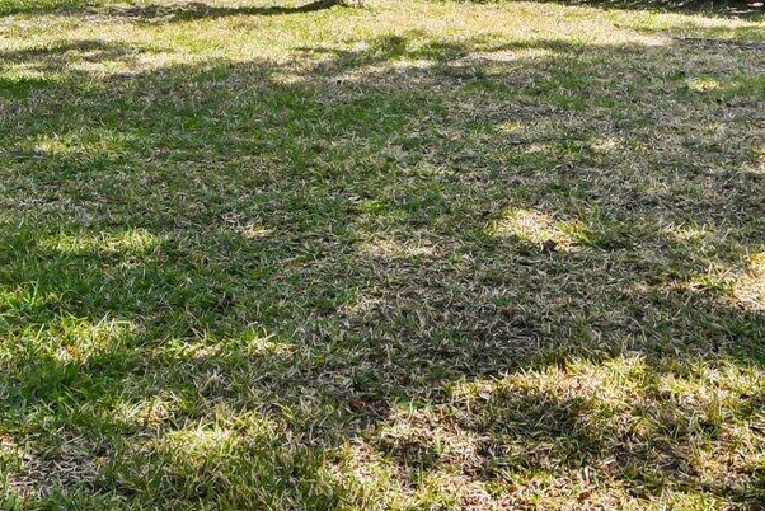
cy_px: -125
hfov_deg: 38.6
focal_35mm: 51
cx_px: 290
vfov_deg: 23.8
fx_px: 1084
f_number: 8
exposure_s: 1/500
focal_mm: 10
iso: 400
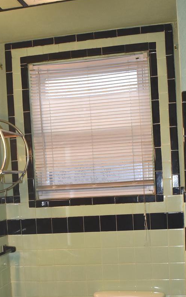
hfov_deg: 21.9
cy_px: 225
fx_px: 478
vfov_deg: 33.8
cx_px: 60
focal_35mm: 59
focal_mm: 20
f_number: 5
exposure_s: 1/200
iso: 720
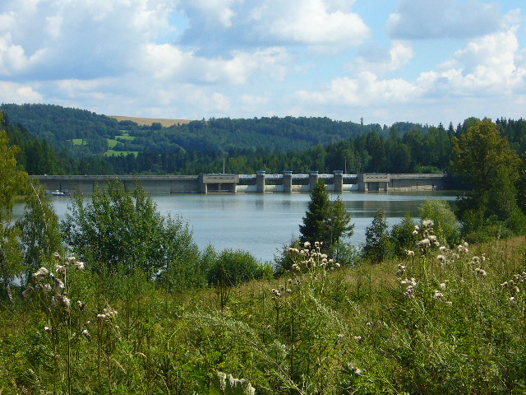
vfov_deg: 18.0
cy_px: 198
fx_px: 1246
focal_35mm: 82
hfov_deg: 23.8
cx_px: 263
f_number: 3.9
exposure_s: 1/800
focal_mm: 10.9
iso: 80
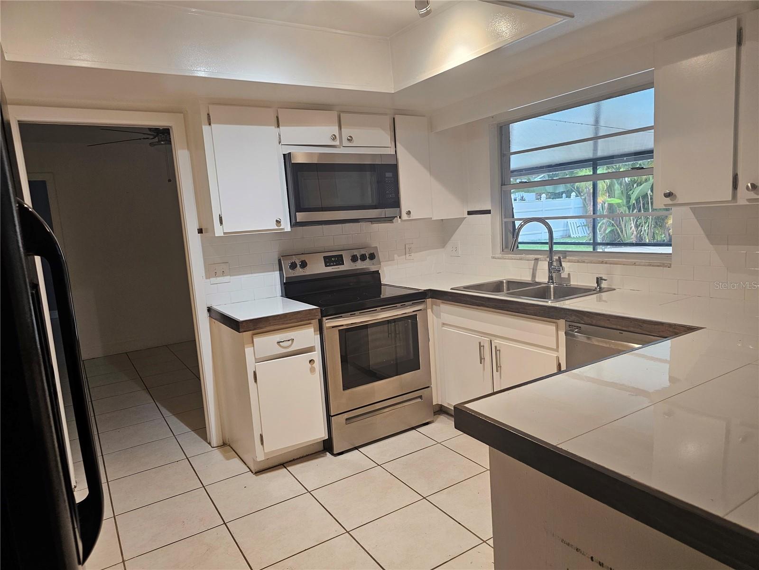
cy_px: 285
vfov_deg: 58.9
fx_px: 504
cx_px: 380
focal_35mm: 23
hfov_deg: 73.9
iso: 200
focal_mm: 6.3
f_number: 1.7
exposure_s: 1/120
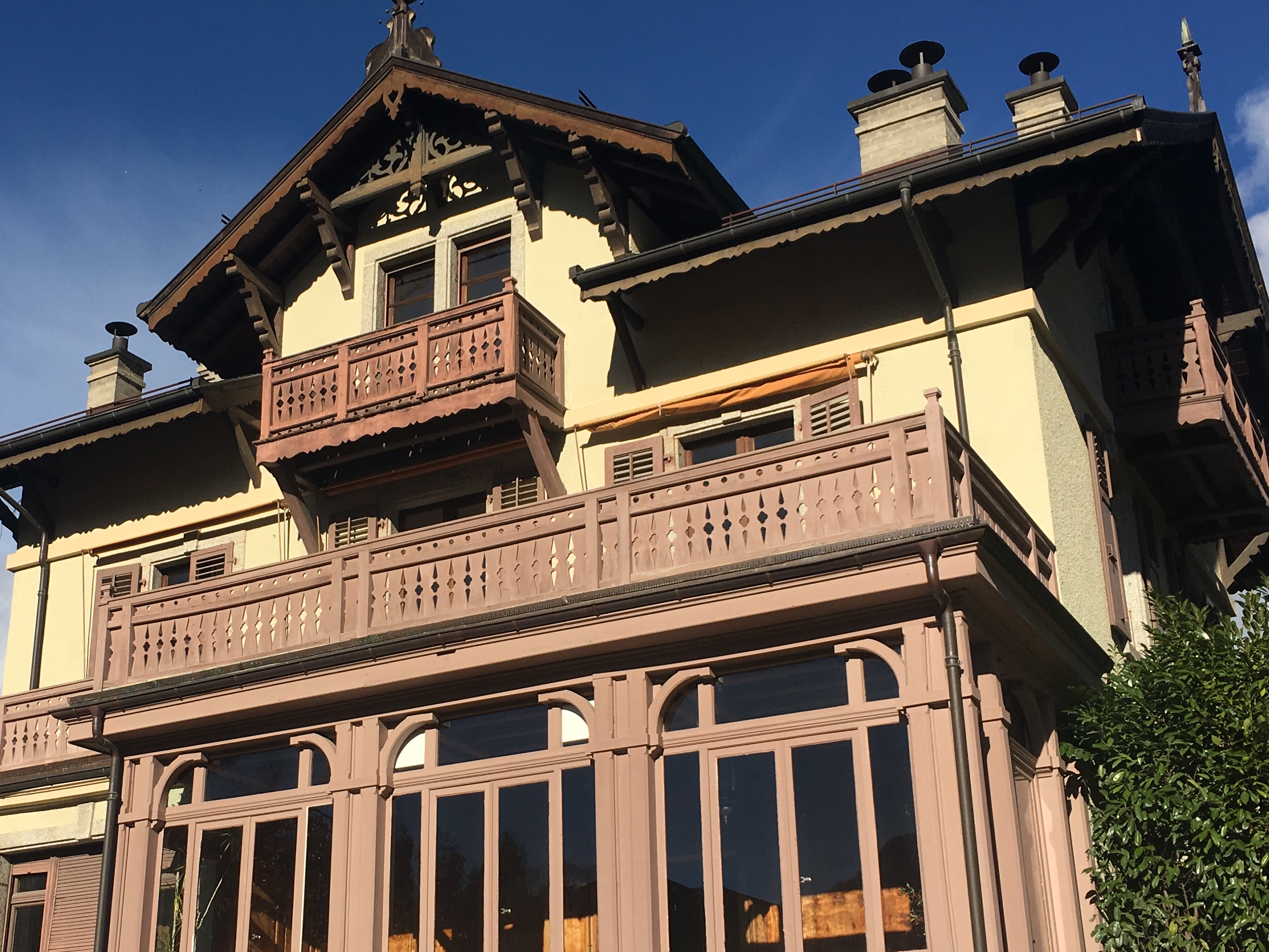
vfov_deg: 30.8
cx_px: 463
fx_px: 1723
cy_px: 560
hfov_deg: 40.1
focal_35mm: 47
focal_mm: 4.15
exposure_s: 1/2404
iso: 25
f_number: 2.2
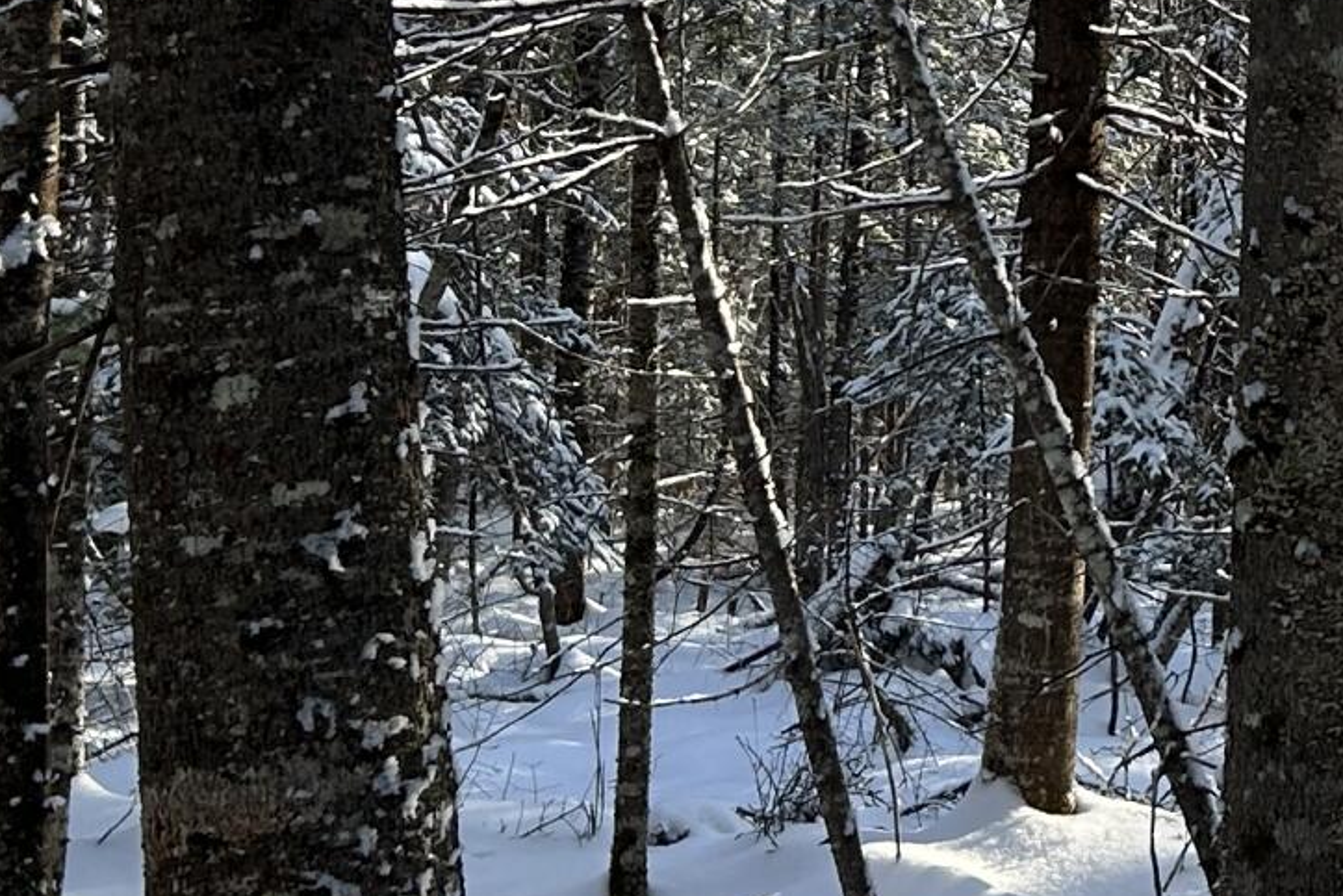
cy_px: -19
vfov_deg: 12.1
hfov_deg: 17.7
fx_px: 4179
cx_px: 1439
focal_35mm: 112
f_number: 1.5
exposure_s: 1/859
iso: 50
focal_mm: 5.7
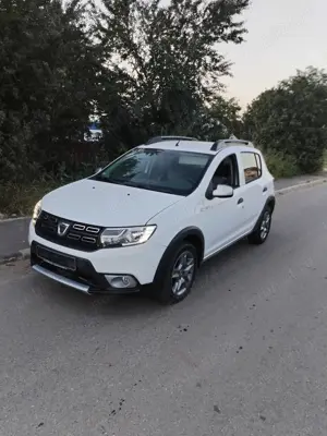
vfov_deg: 61.7
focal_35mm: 29
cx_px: 164
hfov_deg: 48.2
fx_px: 365
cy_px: 218
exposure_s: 1/50
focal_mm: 4.75
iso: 101
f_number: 1.8
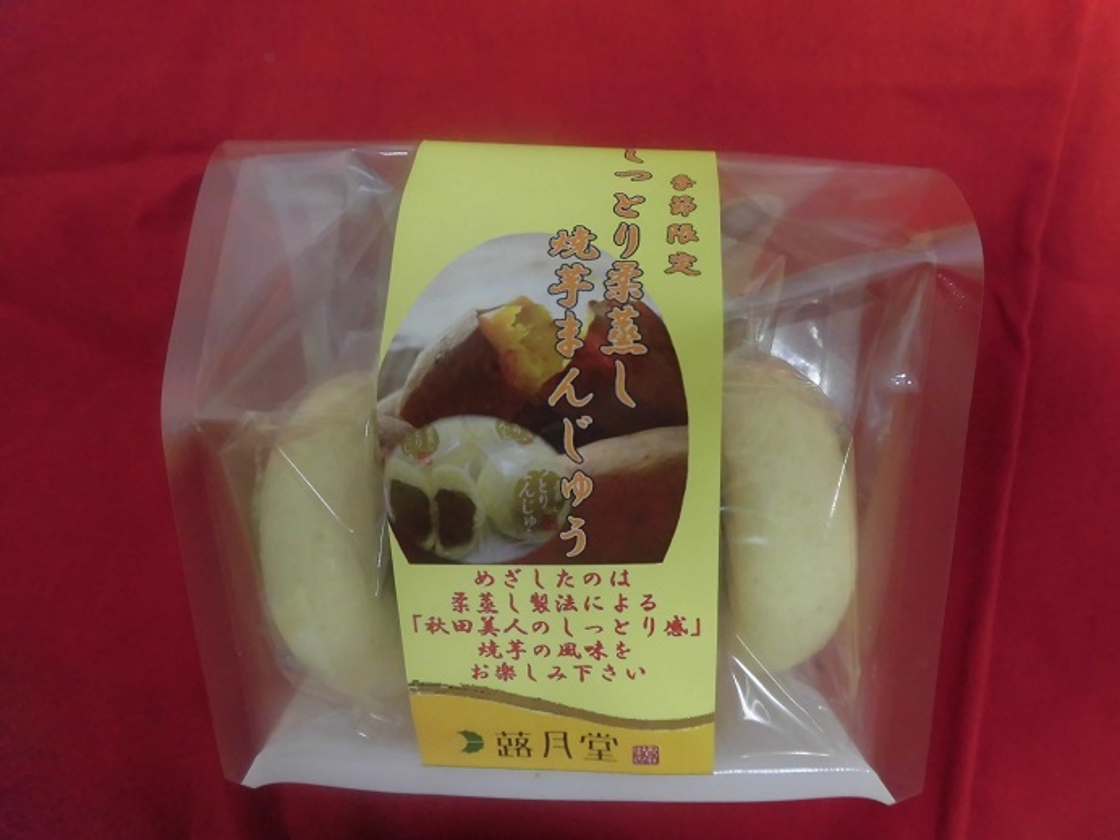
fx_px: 777
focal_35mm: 24
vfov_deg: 56.8
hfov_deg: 71.6
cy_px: 420
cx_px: 560
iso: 320
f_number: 3.1
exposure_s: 1/40
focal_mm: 4.3
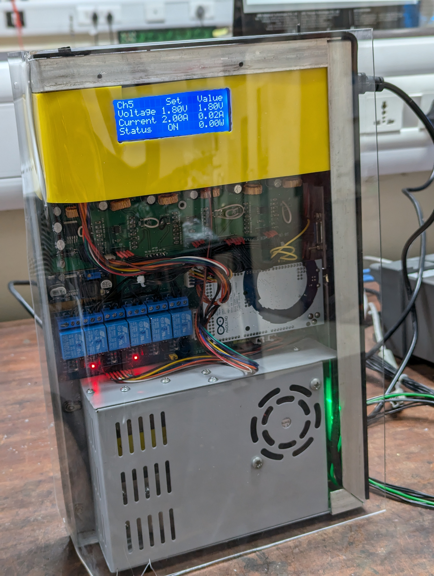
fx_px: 800
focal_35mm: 48
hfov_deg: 30.3
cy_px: 288
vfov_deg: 39.6
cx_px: 217
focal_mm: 6.81
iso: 109
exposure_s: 1/50
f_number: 1.85
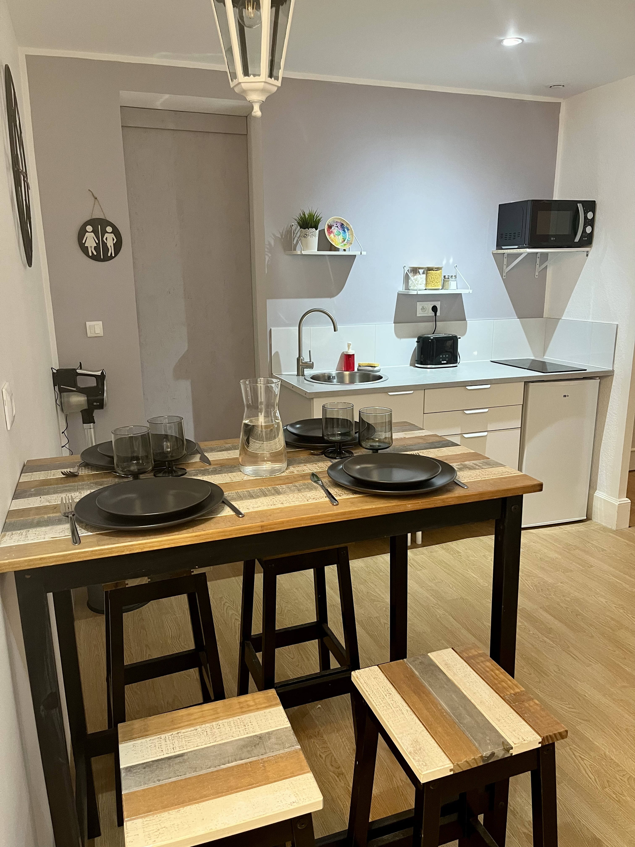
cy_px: 424
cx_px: 318
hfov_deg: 53.1
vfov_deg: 67.3
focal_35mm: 26
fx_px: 636
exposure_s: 1/50
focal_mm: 5.1
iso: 200
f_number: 1.6
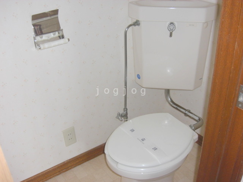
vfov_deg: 37.7
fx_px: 267
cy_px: 91
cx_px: 122
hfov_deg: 49.0
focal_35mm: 38
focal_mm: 7.9
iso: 100
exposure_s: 1/60
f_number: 2.8
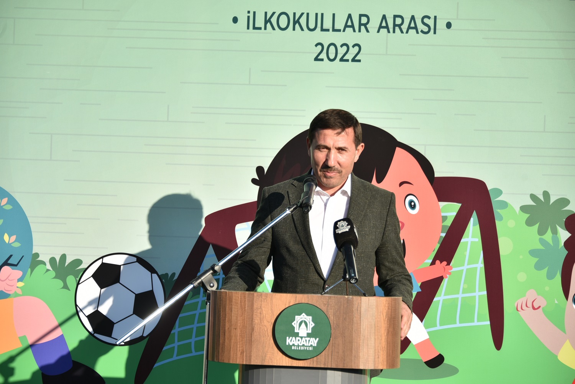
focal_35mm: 125
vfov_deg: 11.0
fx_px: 1997
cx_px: 288
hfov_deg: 16.4
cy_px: 192
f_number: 5.6
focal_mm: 125
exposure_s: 1/320
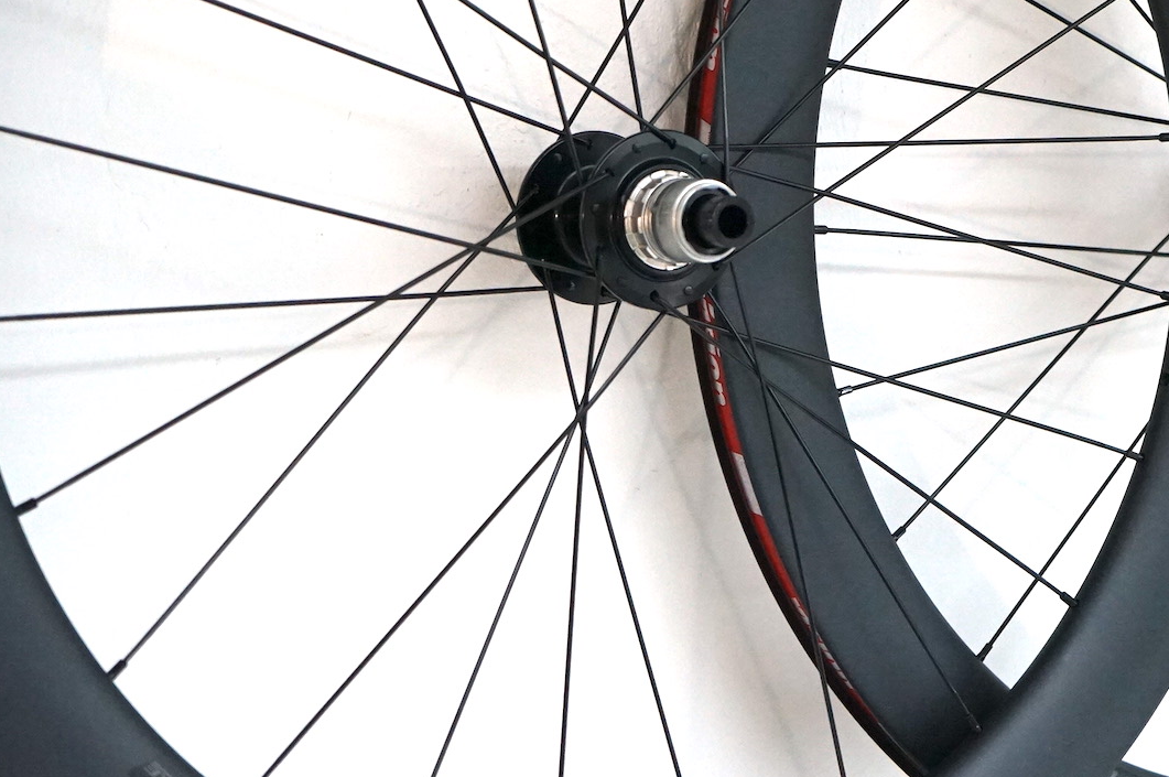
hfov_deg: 21.4
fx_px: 3081
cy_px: 220
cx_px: 758
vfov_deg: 14.3
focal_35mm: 95
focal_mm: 48
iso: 2500
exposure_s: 1/160
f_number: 4.5
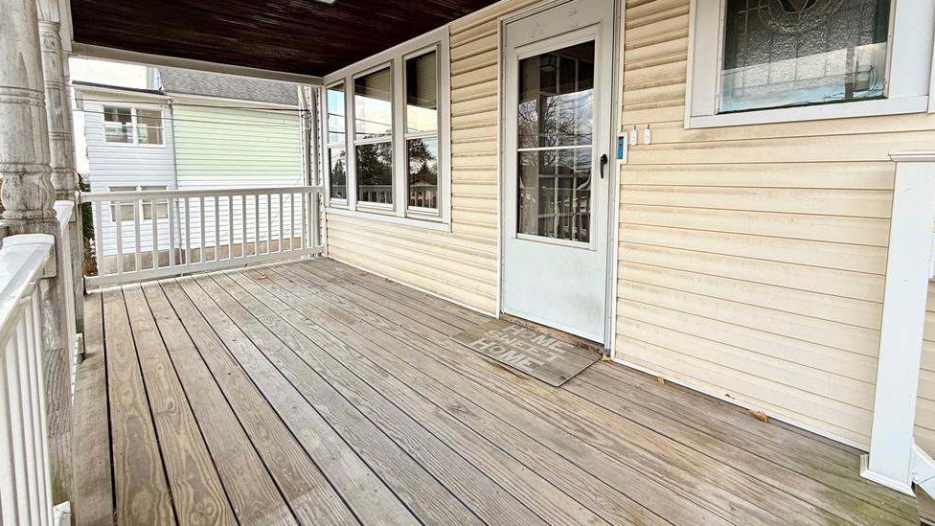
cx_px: 487
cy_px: 209
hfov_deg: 99.3
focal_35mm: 16
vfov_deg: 66.4
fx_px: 397
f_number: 2.2
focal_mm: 2.22
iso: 50
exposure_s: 1/200
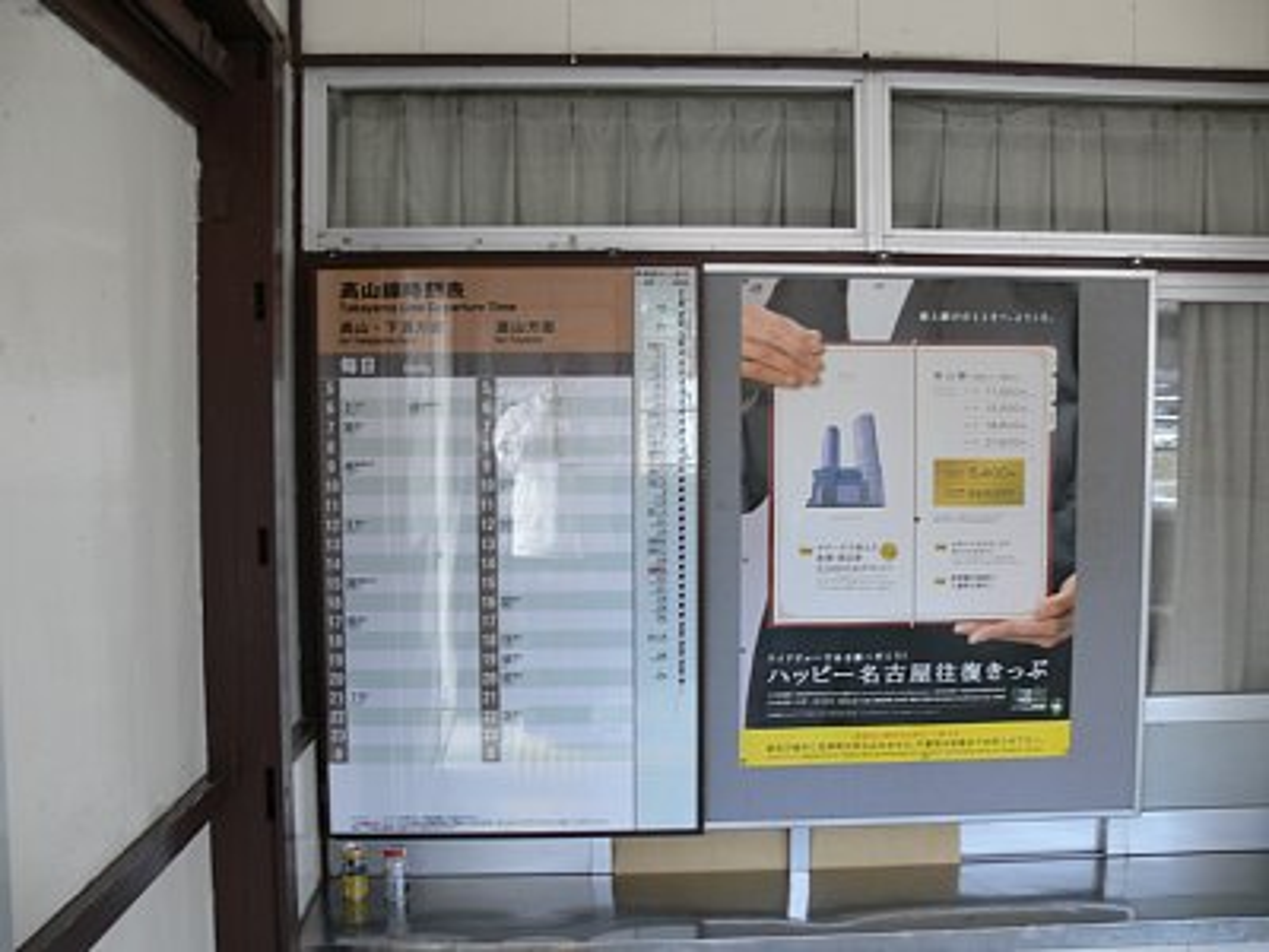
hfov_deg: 52.6
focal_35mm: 35
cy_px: 476
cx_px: 634
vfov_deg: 40.7
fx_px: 1283
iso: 80
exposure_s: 1/30
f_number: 2.8
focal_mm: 7.4
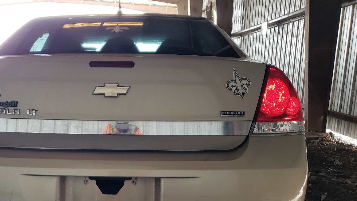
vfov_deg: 30.1
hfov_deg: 50.8
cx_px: 124
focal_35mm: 39
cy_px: 144
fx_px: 369
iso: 62
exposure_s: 1/60.2
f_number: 1.5
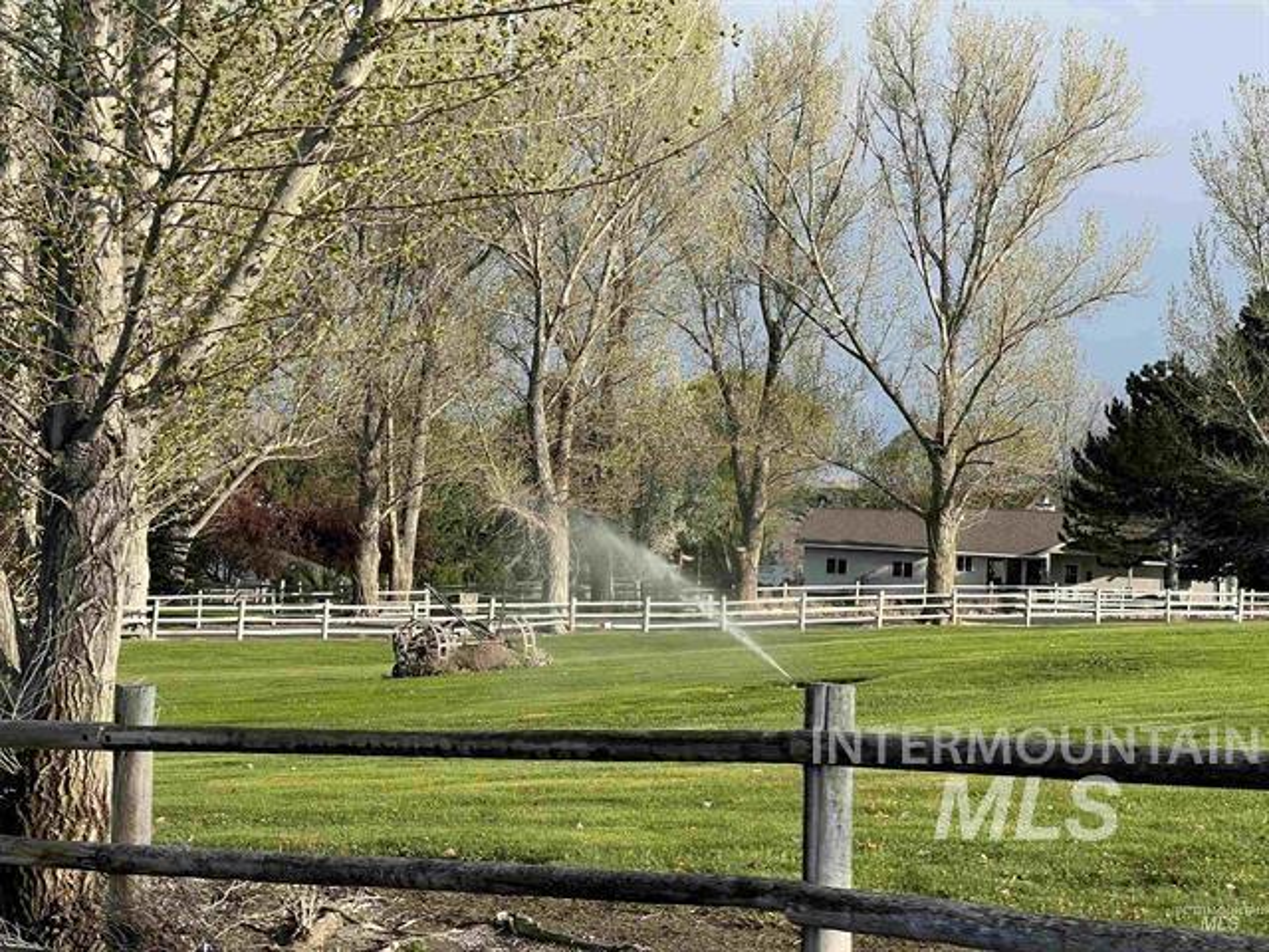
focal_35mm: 77
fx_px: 2823
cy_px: 476
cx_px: 634
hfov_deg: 25.3
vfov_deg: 19.1
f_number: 2.8
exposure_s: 1/435
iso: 32
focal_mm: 9
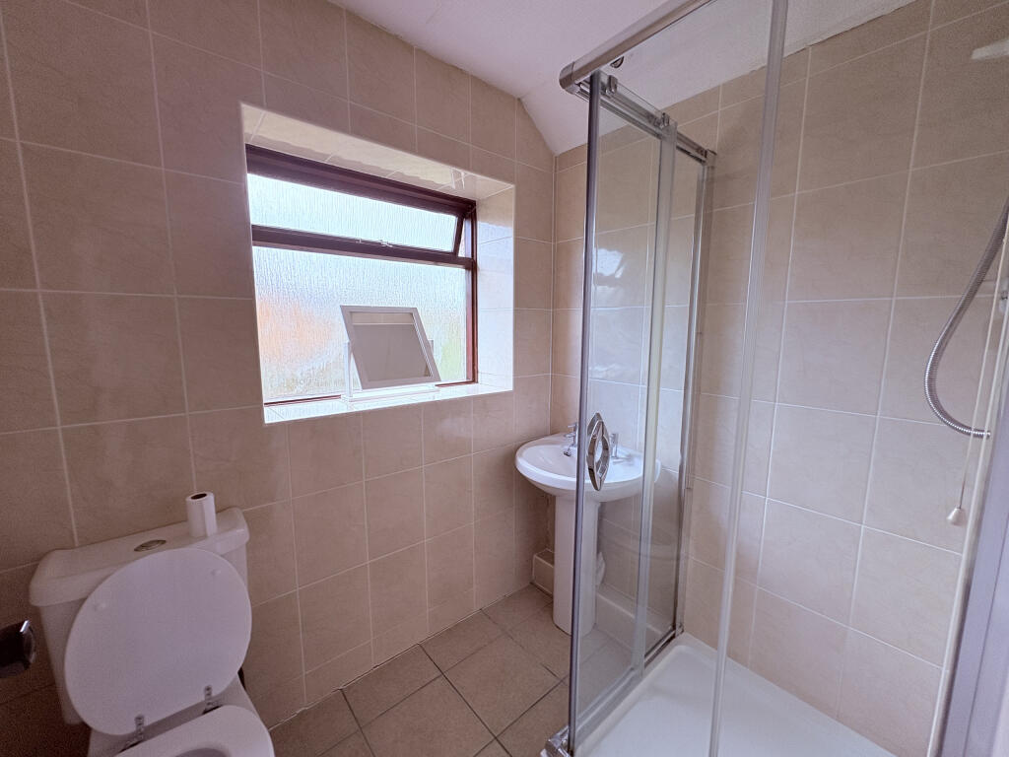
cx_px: 504
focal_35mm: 14
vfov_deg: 85.7
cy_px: 378
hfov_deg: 102.1
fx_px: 408
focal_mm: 2.22
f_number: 2.2
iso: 64
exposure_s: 1/154
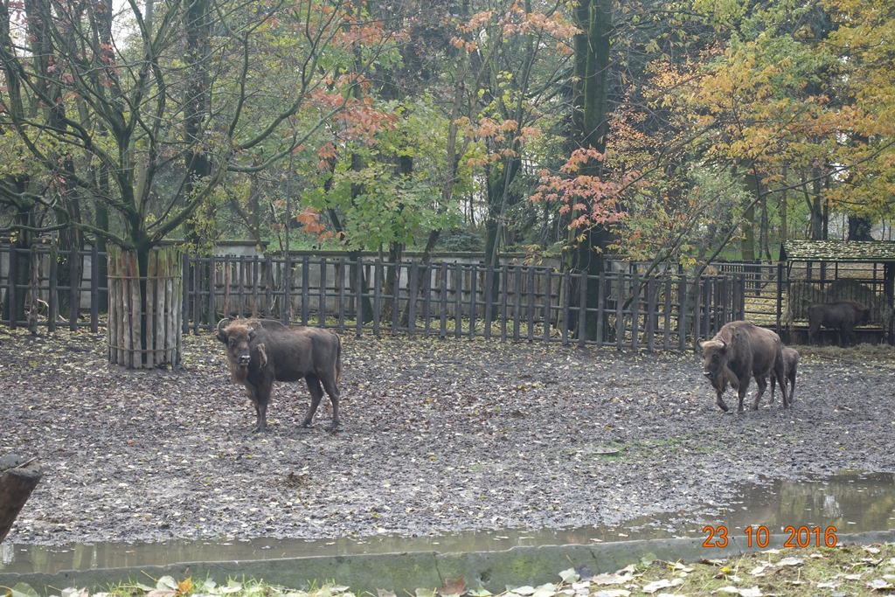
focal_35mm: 70
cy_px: 298
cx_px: 448
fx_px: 1740
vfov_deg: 19.5
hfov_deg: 28.8
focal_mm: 25.7
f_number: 3.5
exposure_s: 1/80
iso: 125
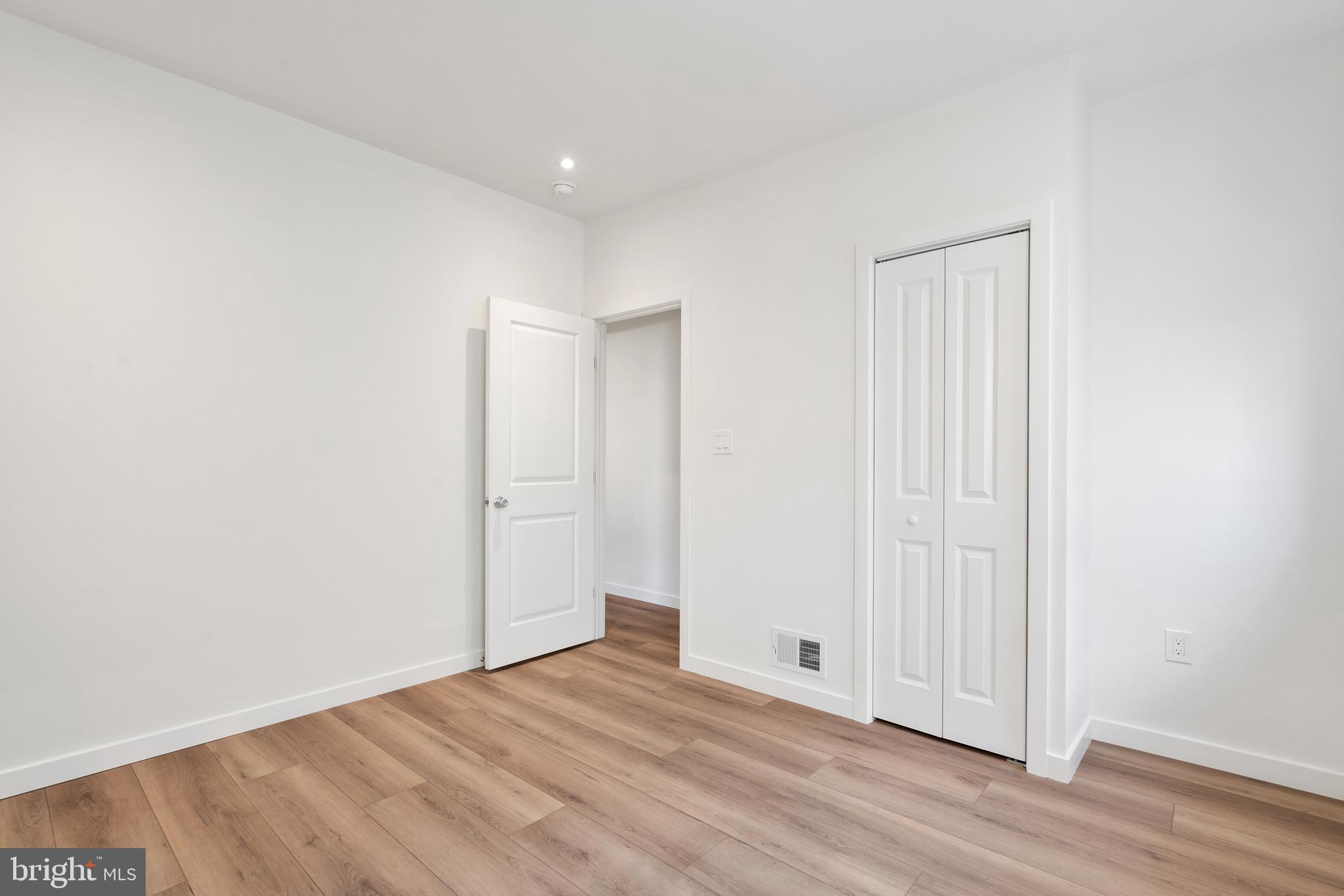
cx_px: 672
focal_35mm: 16
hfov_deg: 96.7
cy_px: 448
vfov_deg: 73.7
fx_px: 597
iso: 250
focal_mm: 16
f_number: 8
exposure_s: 1/5
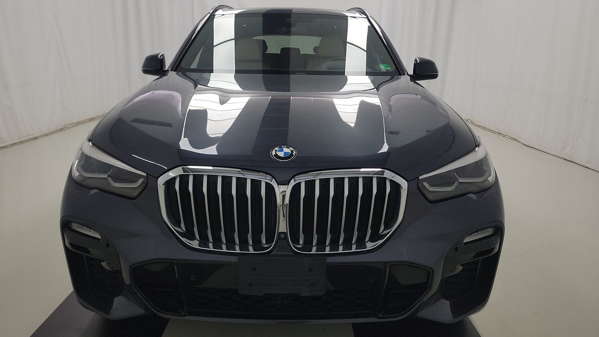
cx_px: 297
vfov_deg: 42.8
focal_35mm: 27
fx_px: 429
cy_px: 147
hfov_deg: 69.8
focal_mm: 6.7
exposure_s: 1/59
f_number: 1.8
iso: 166
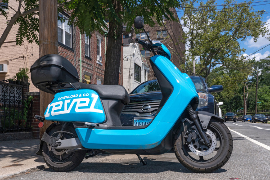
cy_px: 90
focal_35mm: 24
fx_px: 180
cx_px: 135
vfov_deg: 53.1
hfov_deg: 73.7
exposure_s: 1/320
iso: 100
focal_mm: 24
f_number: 16
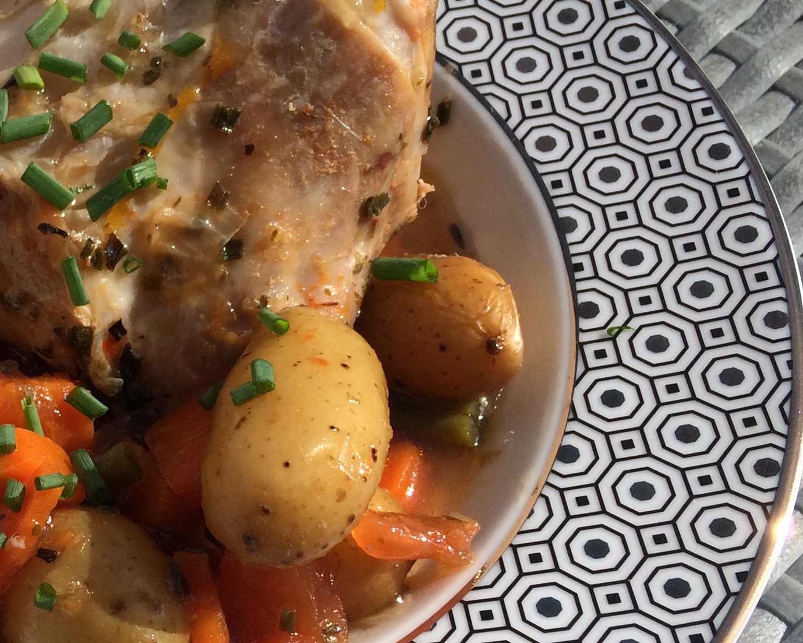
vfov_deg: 22.8
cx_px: 20
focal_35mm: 67
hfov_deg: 26.9
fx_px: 1592
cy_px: 377
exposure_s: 1/4115
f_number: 2.2
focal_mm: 4.15
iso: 32
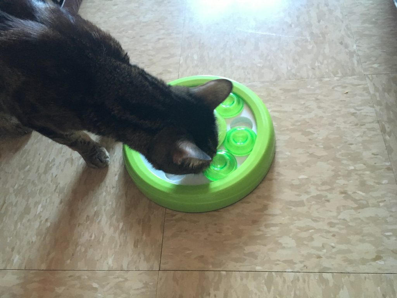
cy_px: 149
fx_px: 333
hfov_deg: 61.7
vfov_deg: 48.2
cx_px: 198
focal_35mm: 29
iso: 200
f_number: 2.2
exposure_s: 1/17
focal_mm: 4.15
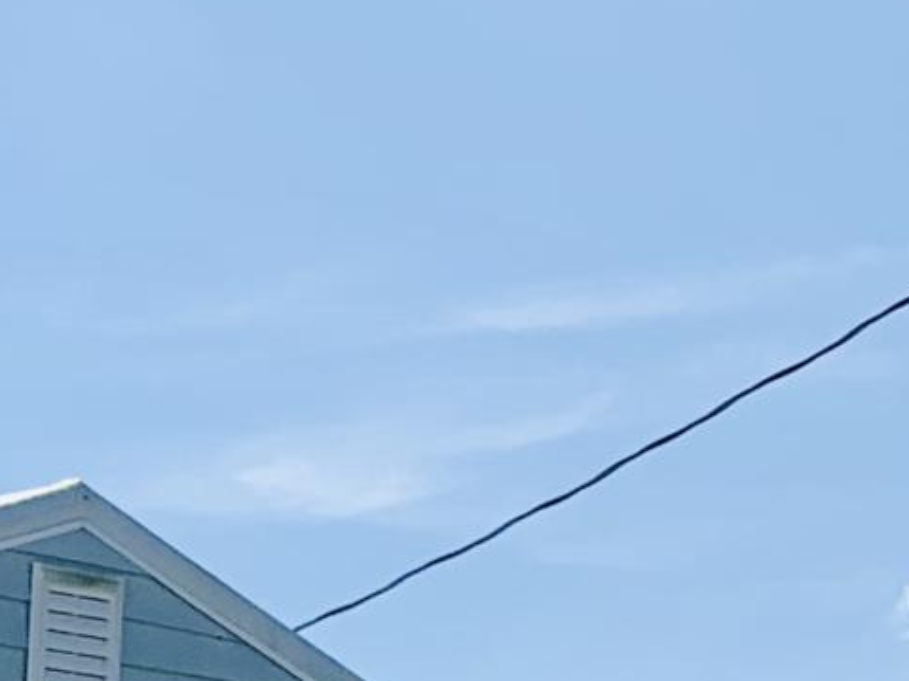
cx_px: -755
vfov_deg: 8.4
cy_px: 1597
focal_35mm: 163
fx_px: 4279
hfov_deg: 11.2
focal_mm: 4.25
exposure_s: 1/4274
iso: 25
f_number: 1.8
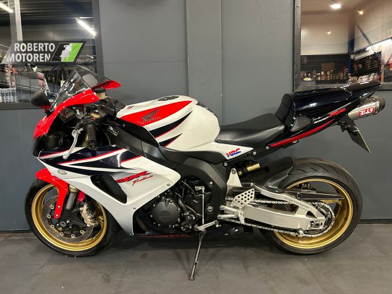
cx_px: 196
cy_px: 147
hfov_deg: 67.3
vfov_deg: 53.1
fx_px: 294
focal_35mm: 26
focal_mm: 5.7
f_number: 1.5
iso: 250
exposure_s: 1/50
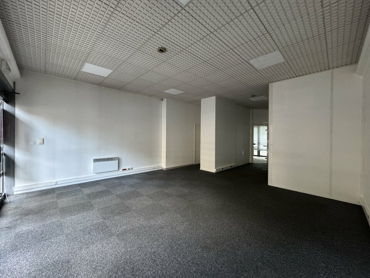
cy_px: 139
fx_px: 150
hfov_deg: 102.1
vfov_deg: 85.7
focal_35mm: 14
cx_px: 185
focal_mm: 2.22
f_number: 2.2
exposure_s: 1/60
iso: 640
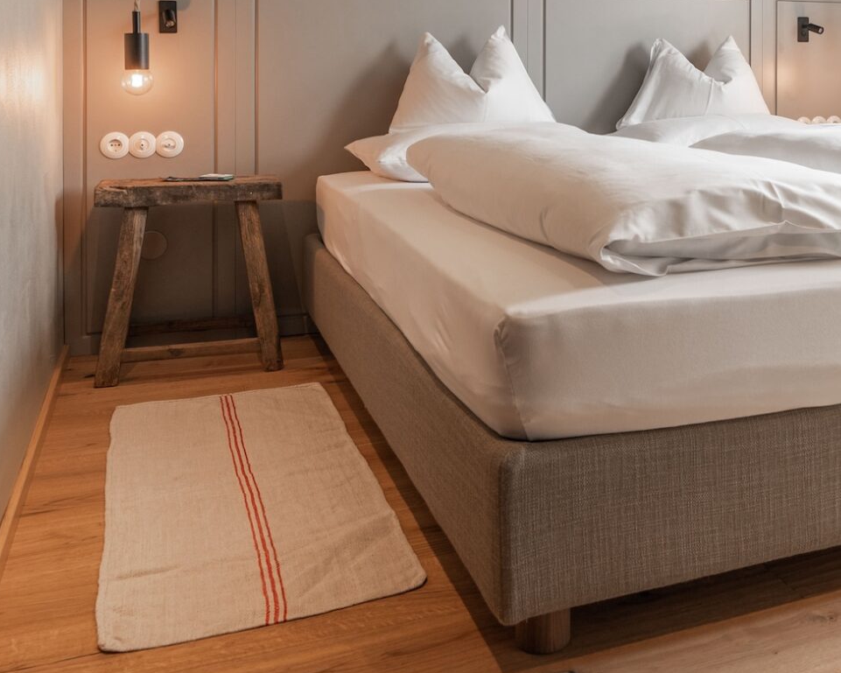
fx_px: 996
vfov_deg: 35.4
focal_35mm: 40
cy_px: 84
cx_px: 638
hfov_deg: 44.2
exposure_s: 1/13
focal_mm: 16
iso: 200
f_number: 5.6
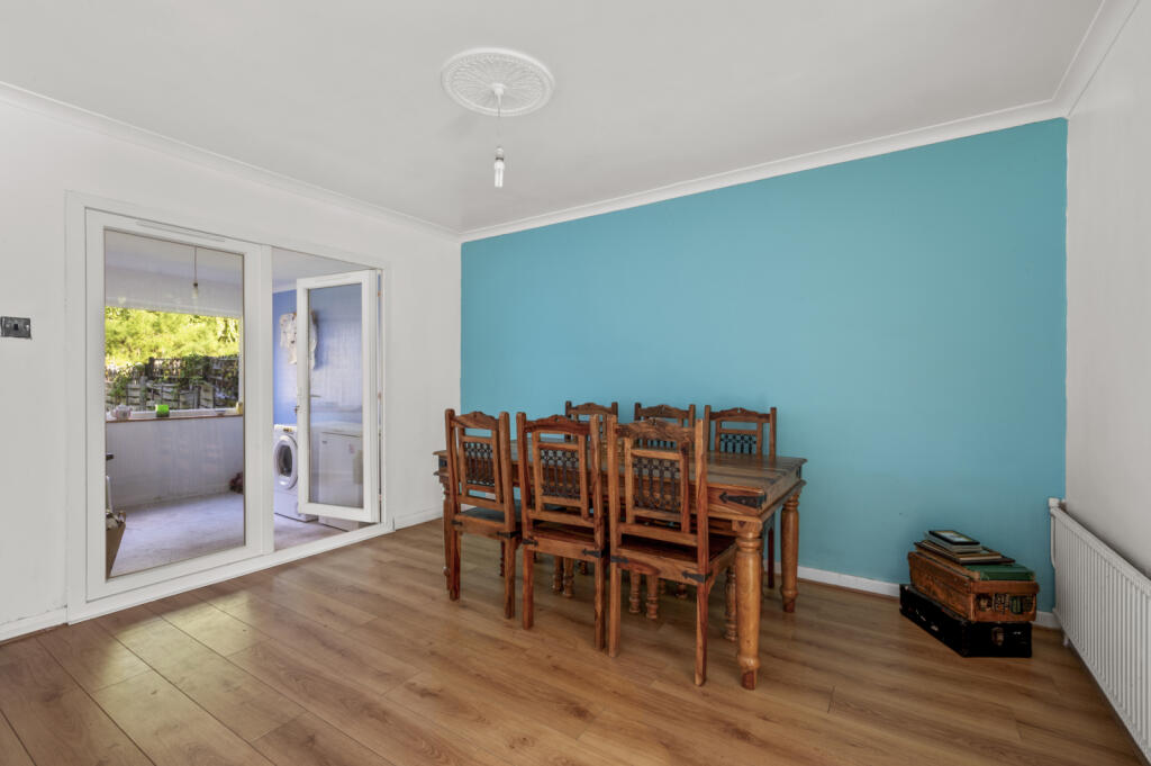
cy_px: 383
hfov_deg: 96.8
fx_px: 511
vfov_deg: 73.7
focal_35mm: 16
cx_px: 576
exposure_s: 1.6
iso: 200
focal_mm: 16
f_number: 16
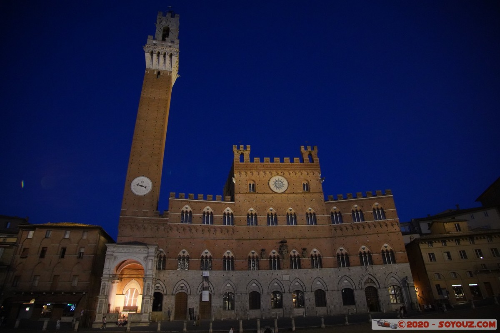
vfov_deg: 61.9
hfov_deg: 84.0
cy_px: 166
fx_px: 278
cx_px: 250
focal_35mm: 20
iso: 12800
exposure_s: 1/40
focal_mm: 20
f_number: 7.1
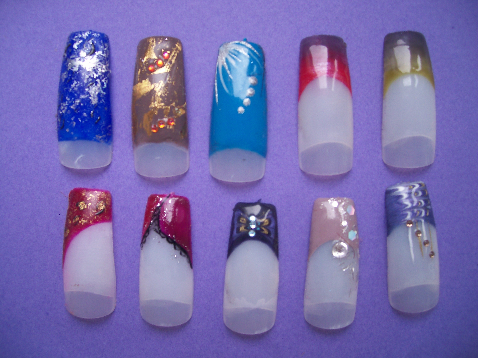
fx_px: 483
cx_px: 239
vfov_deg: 40.7
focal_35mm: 35
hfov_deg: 52.6
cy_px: 179
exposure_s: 1/33
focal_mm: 5.8
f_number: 2.8
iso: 80
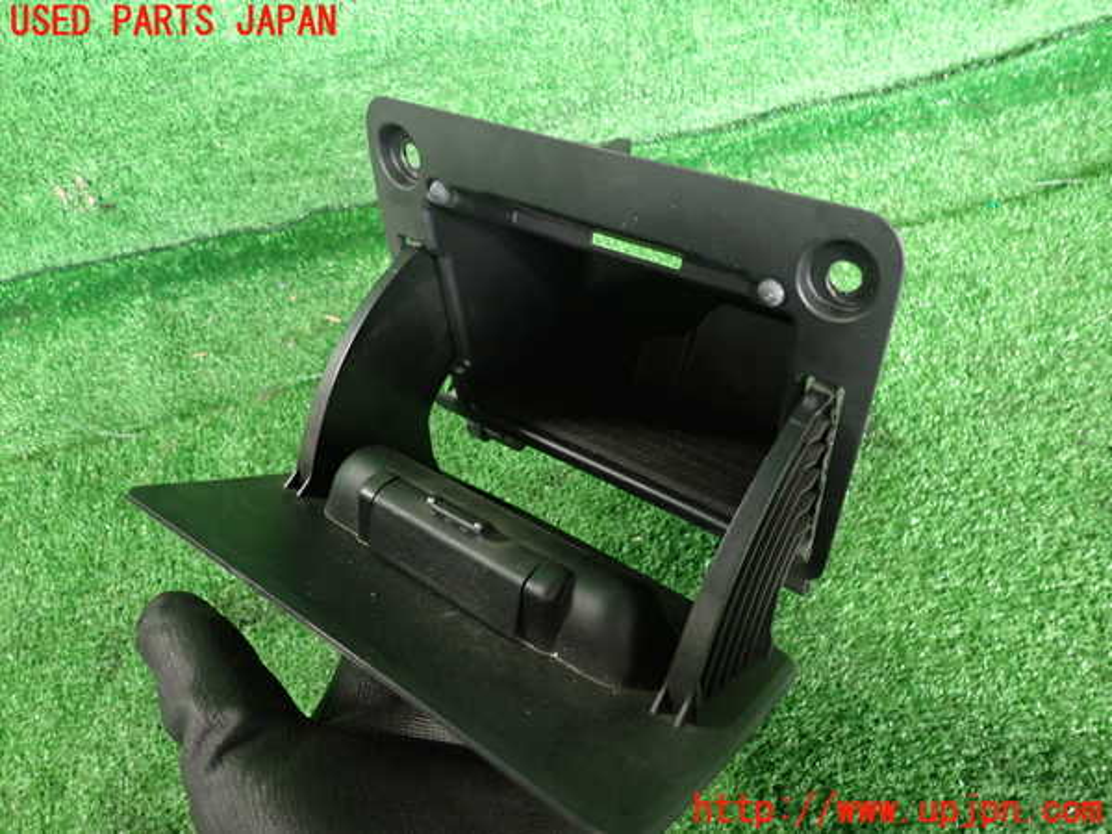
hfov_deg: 69.4
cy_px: 417
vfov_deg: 54.9
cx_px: 556
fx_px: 803
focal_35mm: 25
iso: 400
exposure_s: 1/30
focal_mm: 4.5
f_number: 2
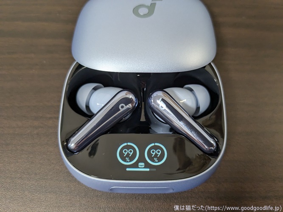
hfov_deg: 65.3
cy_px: 106
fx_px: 221
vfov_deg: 51.3
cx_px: 142
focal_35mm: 27
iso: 283
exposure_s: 1/120
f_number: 1.73
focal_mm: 4.38
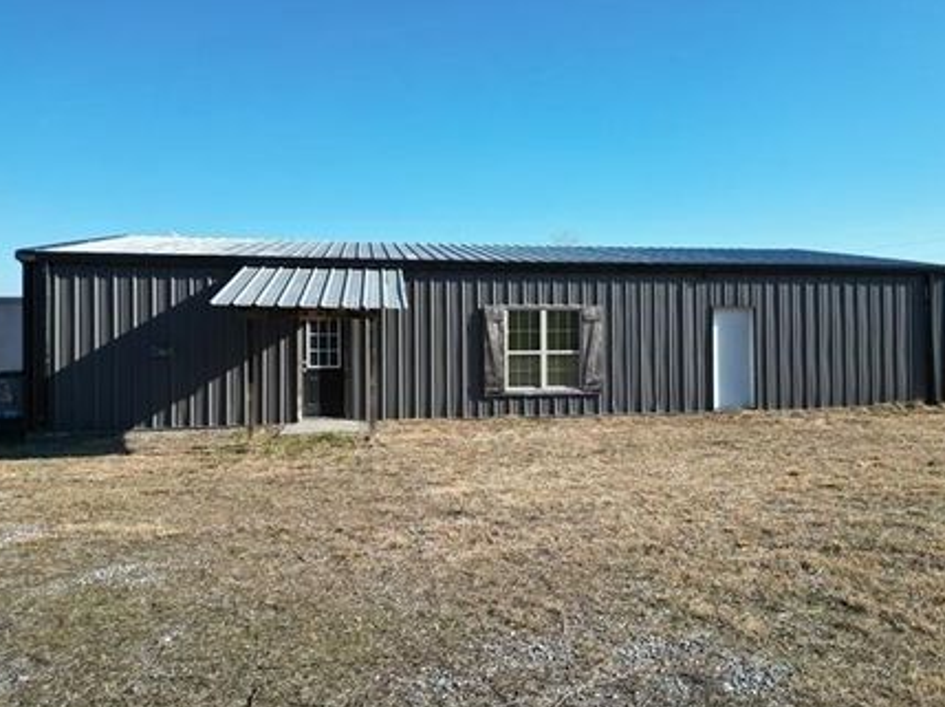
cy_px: 338
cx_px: 515
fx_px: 764
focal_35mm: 28
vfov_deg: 49.7
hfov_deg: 63.4
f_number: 1.7
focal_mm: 6.72
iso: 110
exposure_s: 1/2000
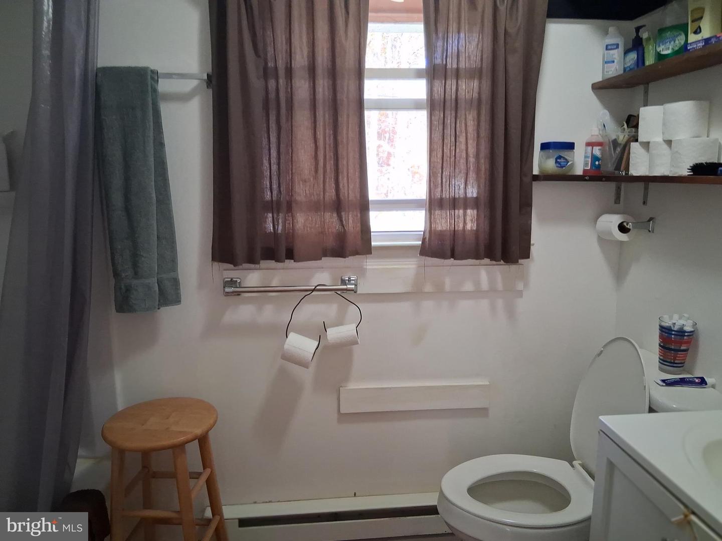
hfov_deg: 67.3
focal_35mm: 26
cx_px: 361
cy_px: 270
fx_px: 542
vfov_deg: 53.1
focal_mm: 3.98
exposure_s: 1/50
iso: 320
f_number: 1.8
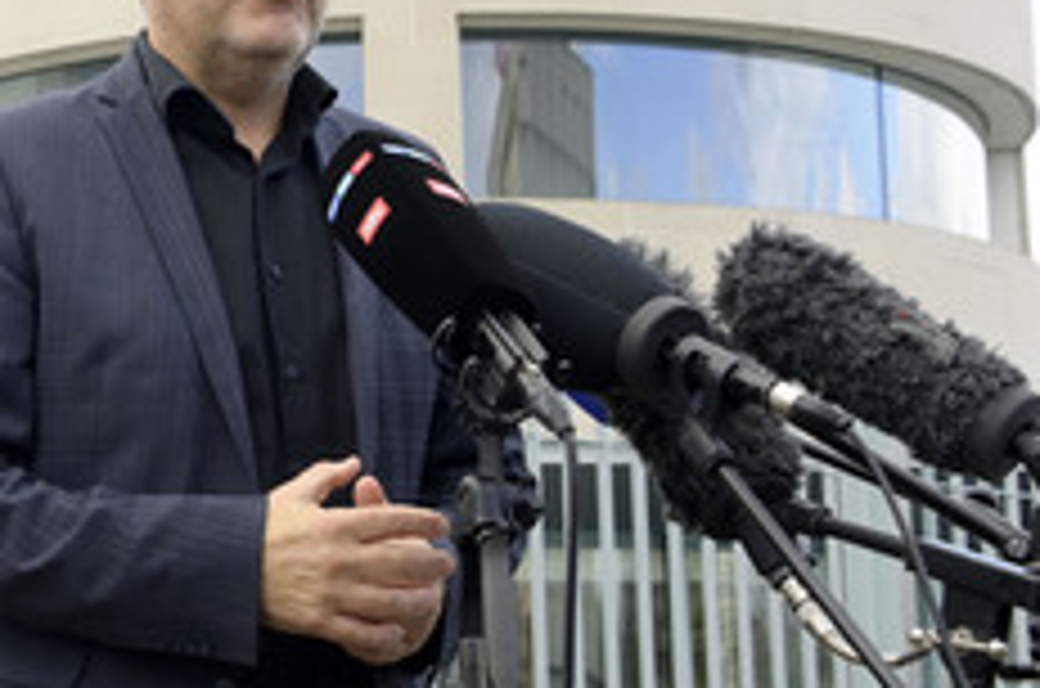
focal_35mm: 86
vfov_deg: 15.8
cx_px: 187
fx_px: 2479
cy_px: 360
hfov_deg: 23.3
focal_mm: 44
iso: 800
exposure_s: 1/250
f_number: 8
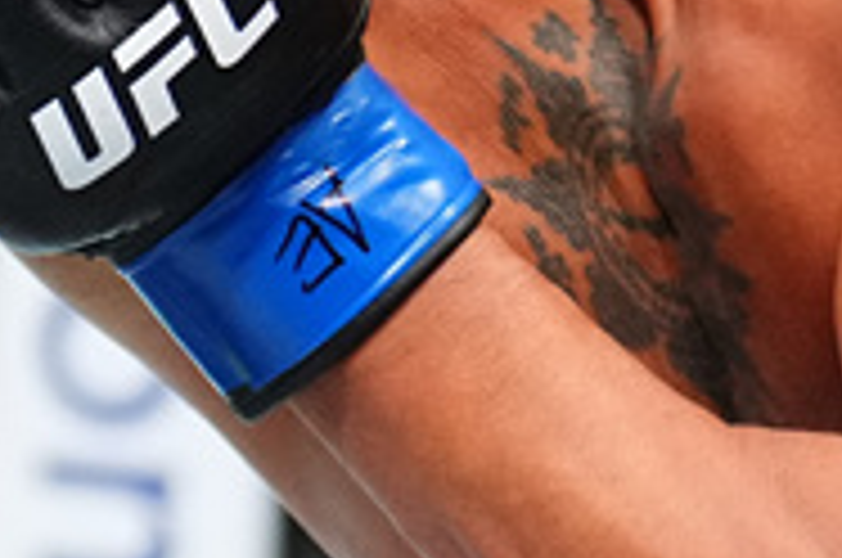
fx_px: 9456
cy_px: 288
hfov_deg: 5.1
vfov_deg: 3.4
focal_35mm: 405
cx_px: -257
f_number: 2.8
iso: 3200
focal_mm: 70
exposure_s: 1/1600
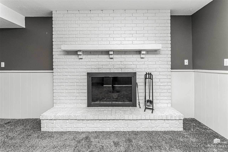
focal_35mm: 15
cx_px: 114
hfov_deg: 100.4
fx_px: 95
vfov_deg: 77.3
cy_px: 76
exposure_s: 1/60
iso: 1000
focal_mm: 10
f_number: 10
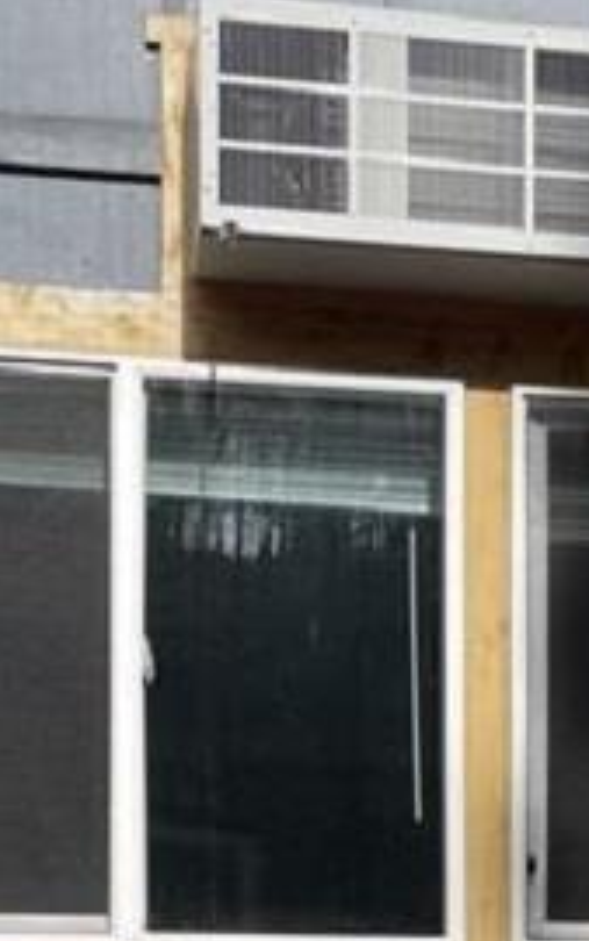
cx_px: 523
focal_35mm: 87
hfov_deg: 14.9
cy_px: 1033
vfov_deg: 22.5
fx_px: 2232
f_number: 1.6
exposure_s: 1/2020
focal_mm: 4.2
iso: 32
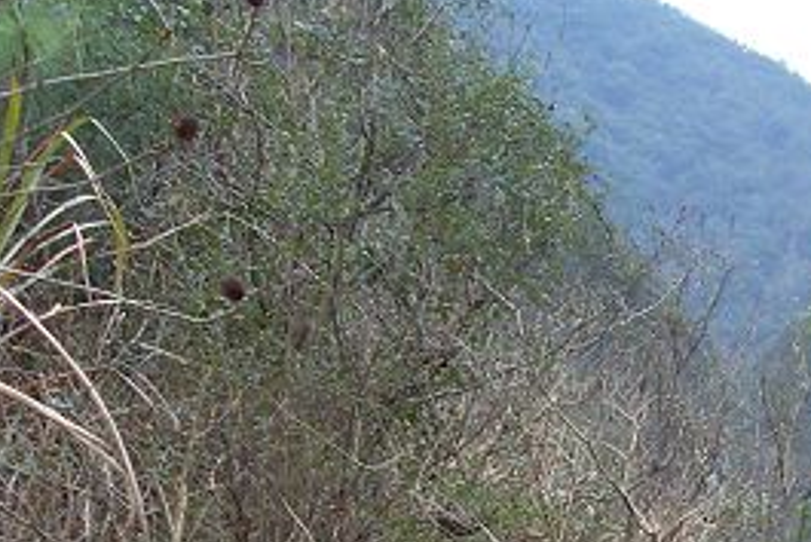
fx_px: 2615
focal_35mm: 116
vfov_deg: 11.6
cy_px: 652
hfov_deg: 16.2
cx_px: 1200
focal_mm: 6.3
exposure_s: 1/90
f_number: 2.8
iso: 80
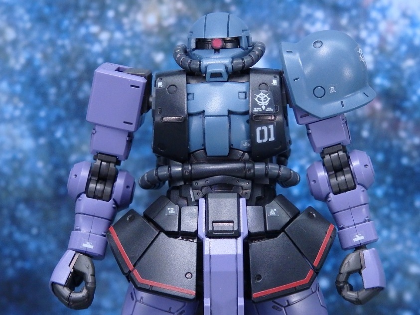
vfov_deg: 10.6
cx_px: 210
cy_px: 158
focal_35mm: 140
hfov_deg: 14.1
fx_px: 1698
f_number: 5.4
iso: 800
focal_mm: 25.1
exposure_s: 1/125
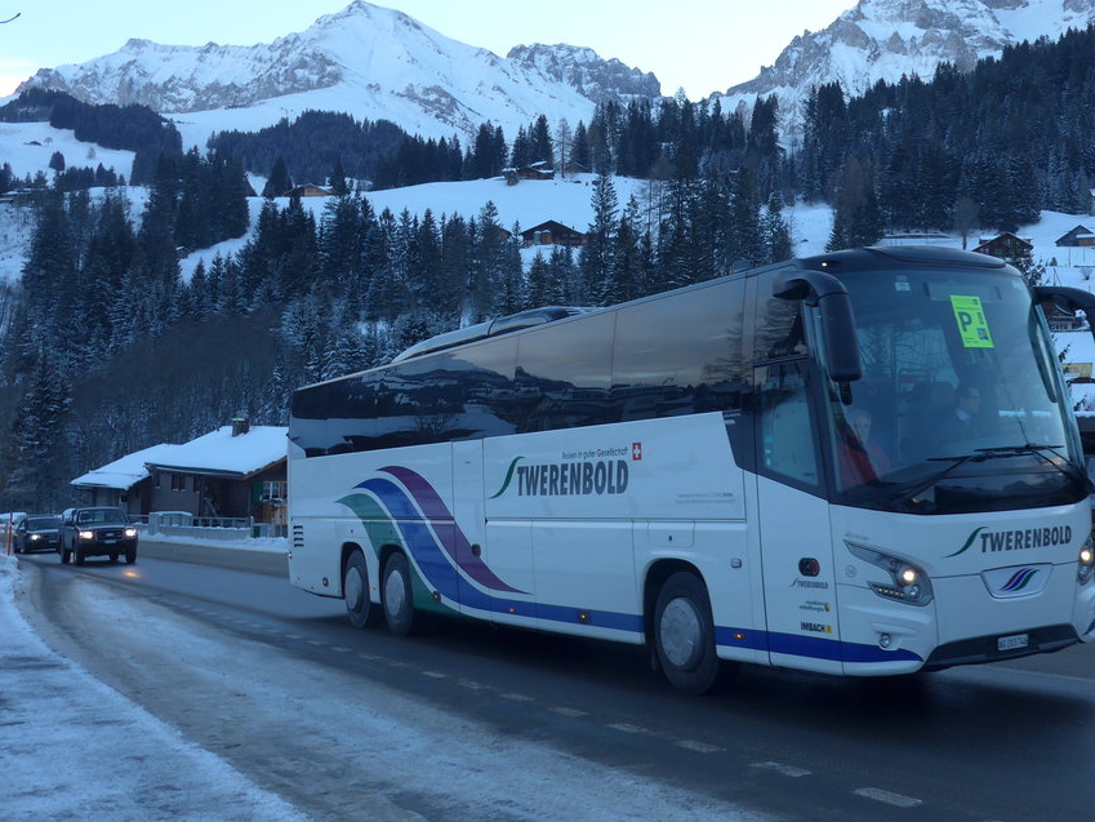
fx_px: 1297
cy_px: 316
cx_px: 748
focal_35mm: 41
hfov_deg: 44.9
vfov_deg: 35.0
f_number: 2.8
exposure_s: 1/250
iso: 100
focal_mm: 6
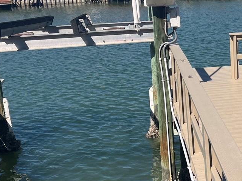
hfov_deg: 28.5
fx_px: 454
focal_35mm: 65
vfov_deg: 22.6
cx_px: 226
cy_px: 87
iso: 50
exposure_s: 1/5319
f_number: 1.6
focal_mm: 5.1
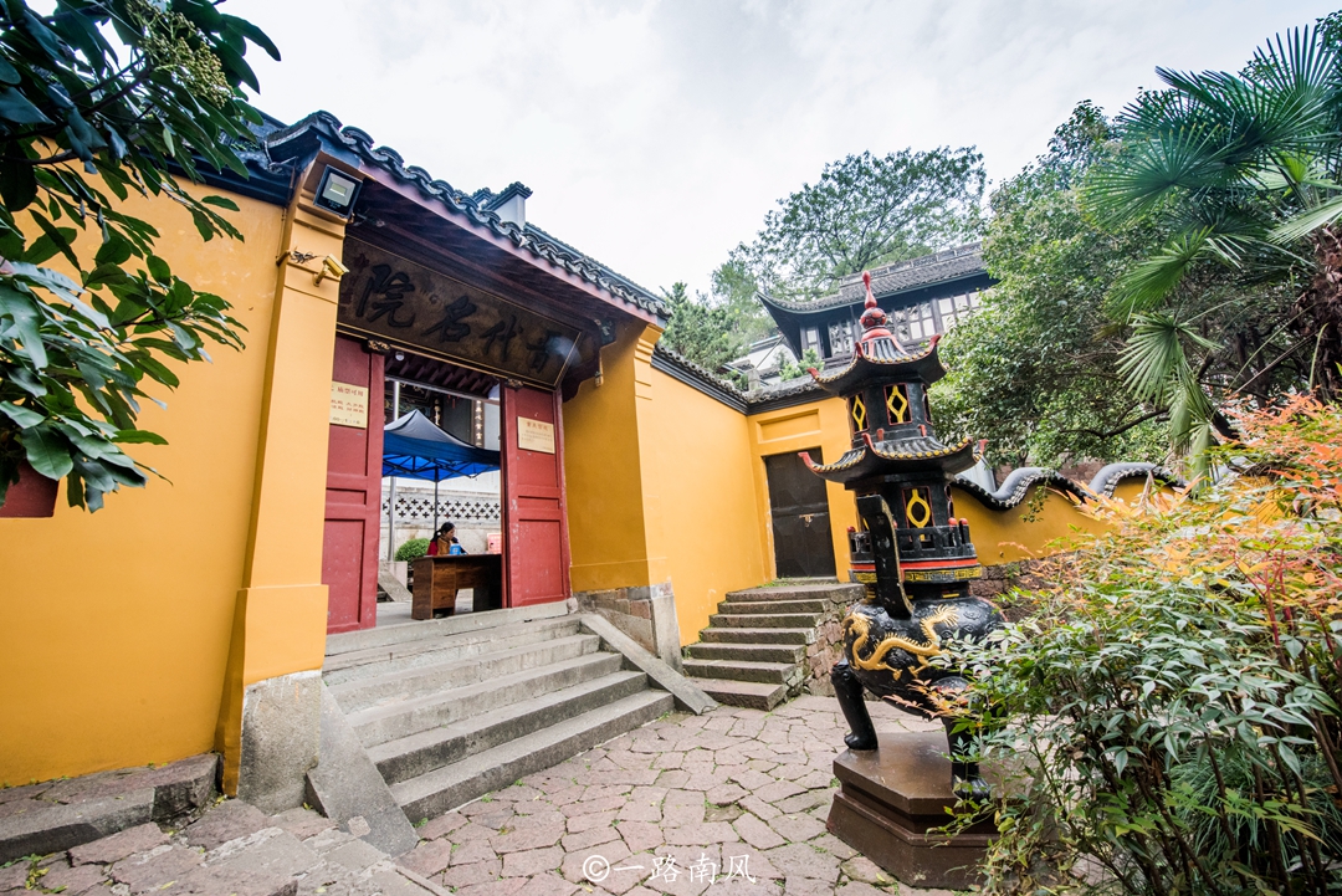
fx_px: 522
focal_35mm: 14
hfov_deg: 104.2
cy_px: 448
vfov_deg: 81.3
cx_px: 671
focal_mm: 14
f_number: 13
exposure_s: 1/100
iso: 640
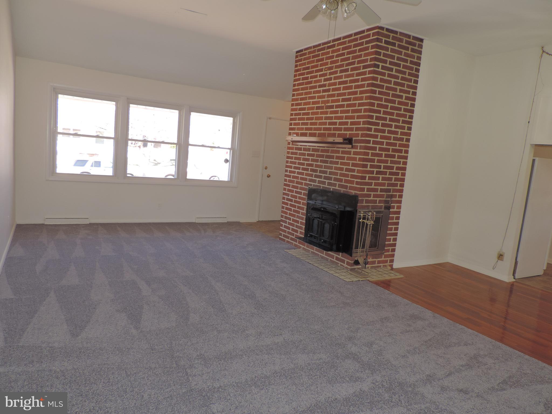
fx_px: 383
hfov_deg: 71.6
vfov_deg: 56.8
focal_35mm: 24
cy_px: 207
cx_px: 276
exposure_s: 1/40
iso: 80
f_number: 3
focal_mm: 4.3
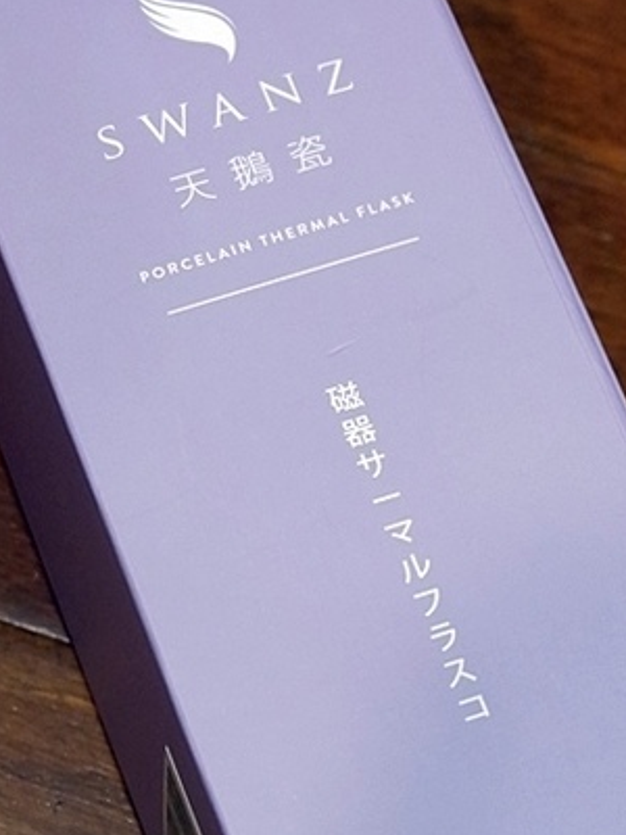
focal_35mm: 153
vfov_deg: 12.9
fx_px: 3689
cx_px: 386
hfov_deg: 9.7
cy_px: 543
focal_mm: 50
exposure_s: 1/52
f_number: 5.6
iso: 3200
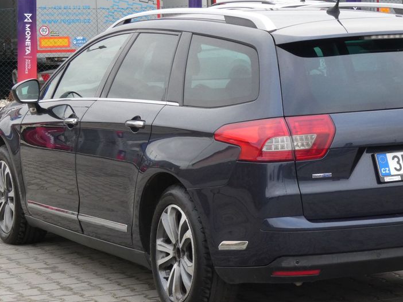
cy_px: 140
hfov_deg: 15.9
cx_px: 266
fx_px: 1443
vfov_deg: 11.9
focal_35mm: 124
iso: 250
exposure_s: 1/80
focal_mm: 15.2
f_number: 5.6
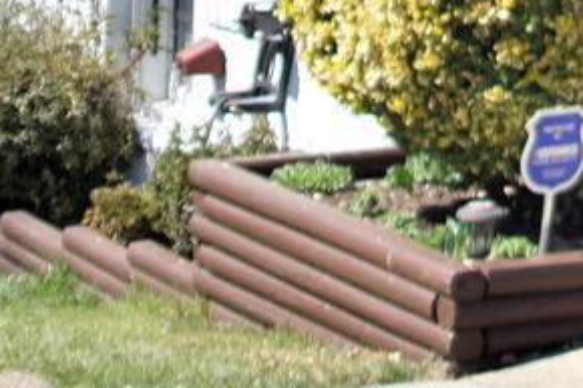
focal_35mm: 212
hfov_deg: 9.6
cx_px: 686
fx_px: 3431
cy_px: -652
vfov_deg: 6.1
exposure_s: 1/1000
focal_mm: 20
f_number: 4.5
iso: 250
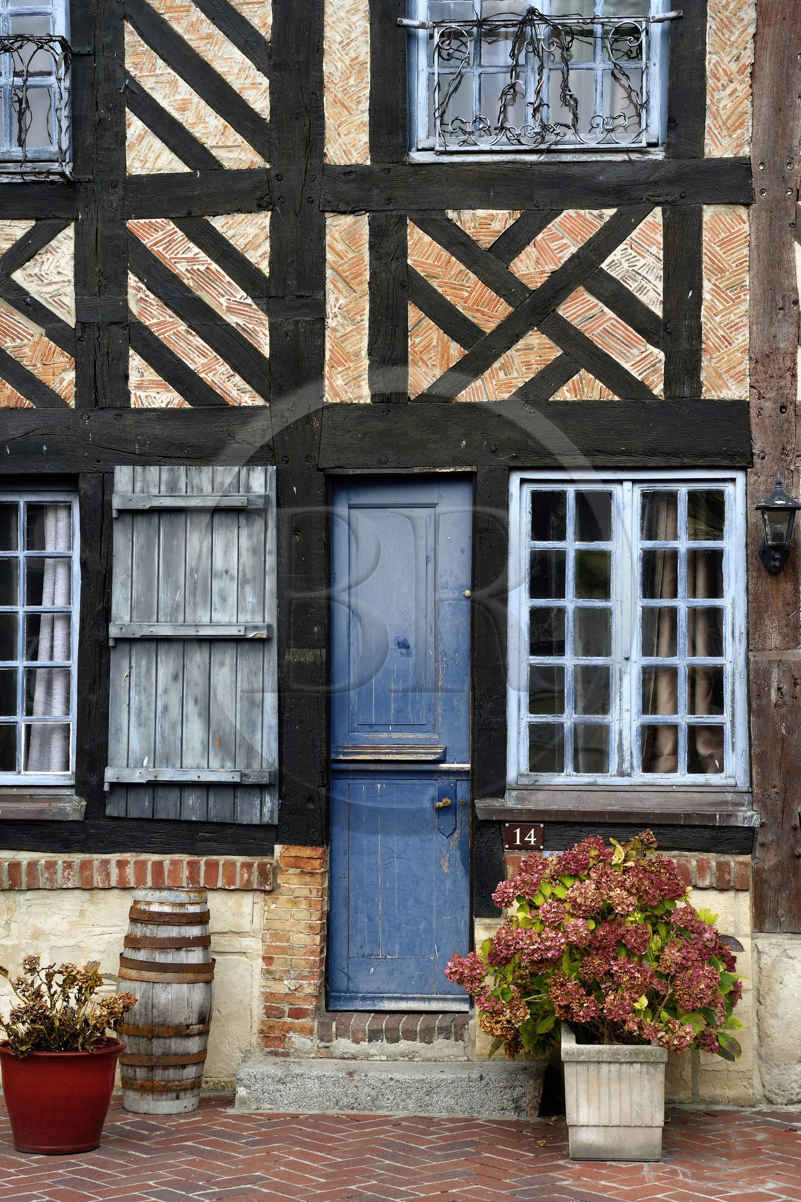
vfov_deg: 28.8
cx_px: 400
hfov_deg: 19.5
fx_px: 2336
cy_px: 601
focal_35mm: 70
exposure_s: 1/160
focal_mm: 70
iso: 400
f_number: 9
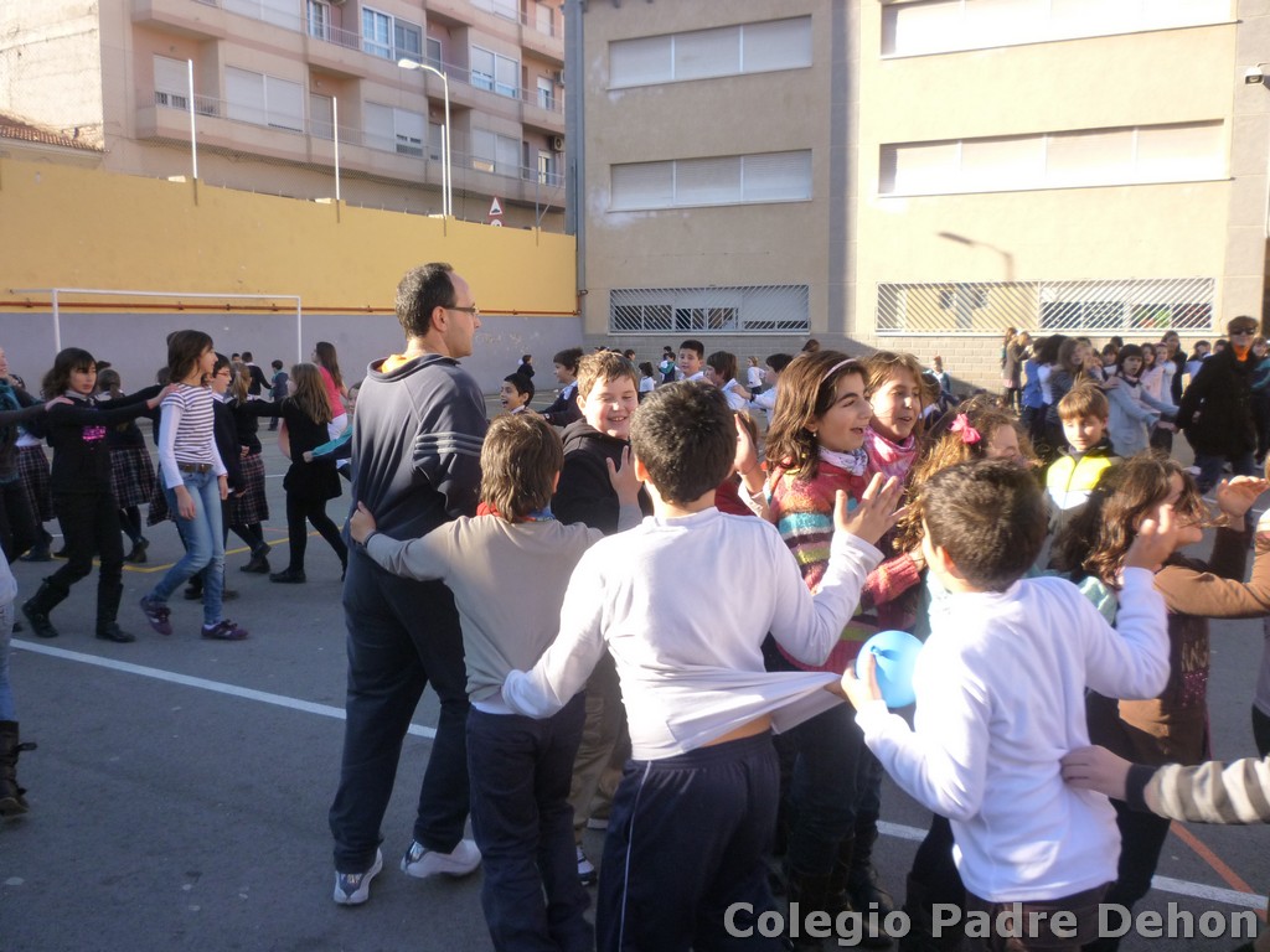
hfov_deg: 61.7
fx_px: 1064
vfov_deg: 48.2
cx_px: 635
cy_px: 476
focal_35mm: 29
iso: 160
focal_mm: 5.2
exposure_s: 1/250
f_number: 3.3
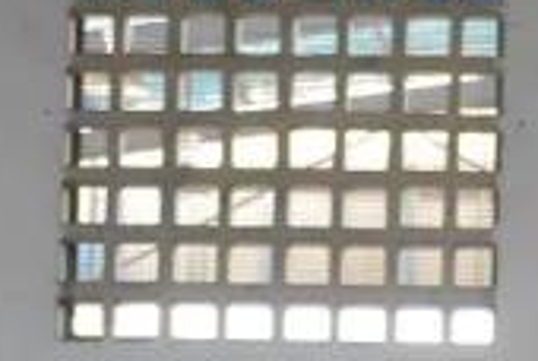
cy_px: 834
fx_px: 7425
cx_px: 889
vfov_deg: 2.8
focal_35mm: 496
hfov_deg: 4.1
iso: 3200
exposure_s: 1/200
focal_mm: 55
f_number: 4
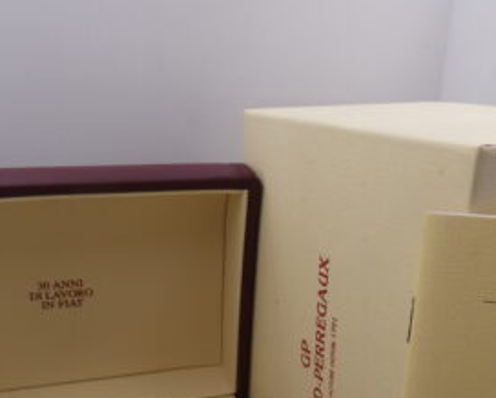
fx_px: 632
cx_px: 281
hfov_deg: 42.8
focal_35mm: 43
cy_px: 394
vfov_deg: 32.3
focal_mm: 3.6
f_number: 2.8
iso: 80
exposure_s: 1/250
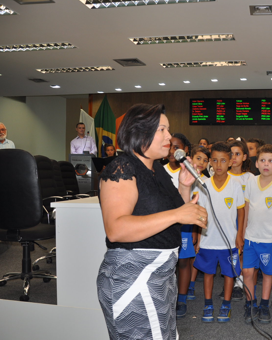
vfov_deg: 46.8
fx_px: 392
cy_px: 174
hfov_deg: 36.2
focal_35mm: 39
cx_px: 239
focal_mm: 18
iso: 200
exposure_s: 1/60
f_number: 3.5
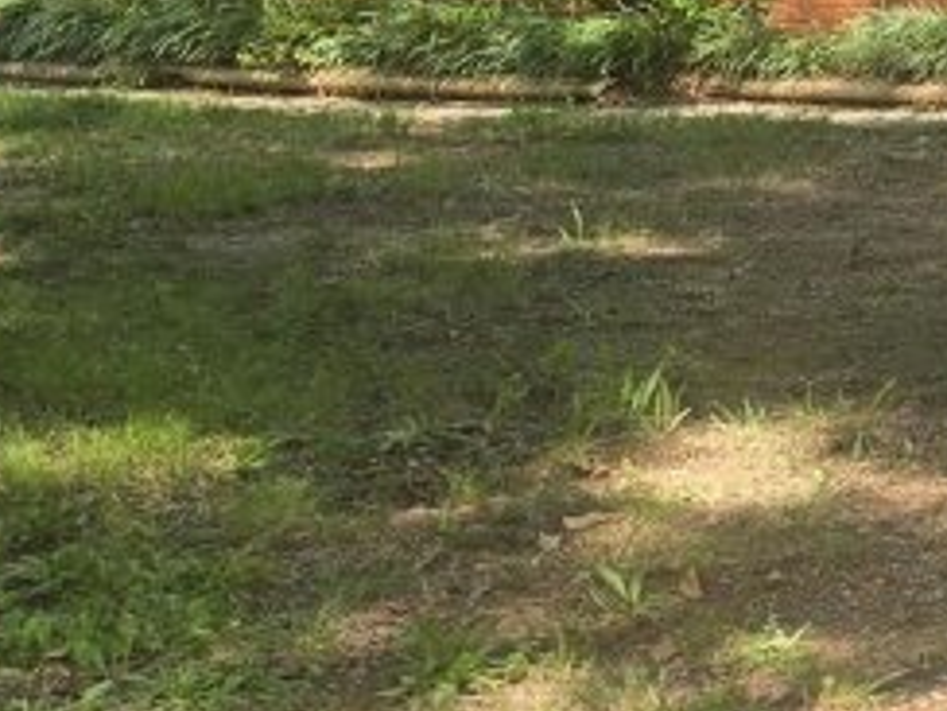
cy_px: -85
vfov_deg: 12.9
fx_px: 3091
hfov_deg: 13.3
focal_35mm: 113
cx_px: 2208
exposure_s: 1/184
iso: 12
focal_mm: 6.3
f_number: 1.7
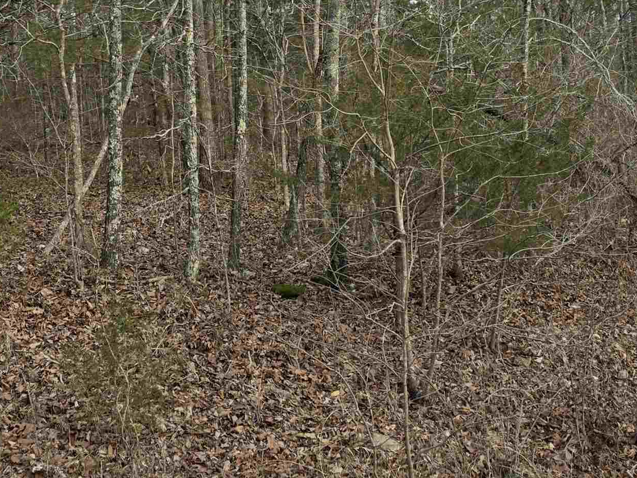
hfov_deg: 33.8
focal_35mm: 57
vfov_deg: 25.4
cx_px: 347
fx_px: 1049
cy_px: 128
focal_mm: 6.3
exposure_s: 1/1215
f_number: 1.7
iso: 80
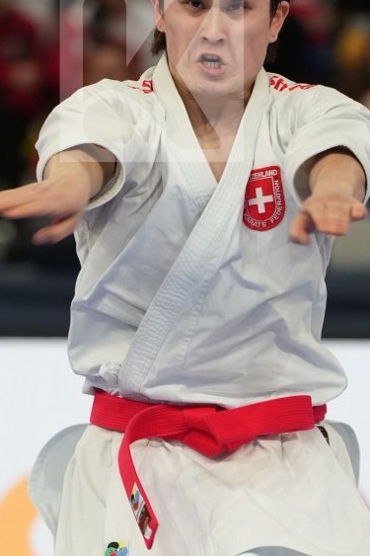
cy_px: 422
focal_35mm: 576
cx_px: 152
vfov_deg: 3.6
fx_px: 8885
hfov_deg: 2.4
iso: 1000
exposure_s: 1/500
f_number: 2.8
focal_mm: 180
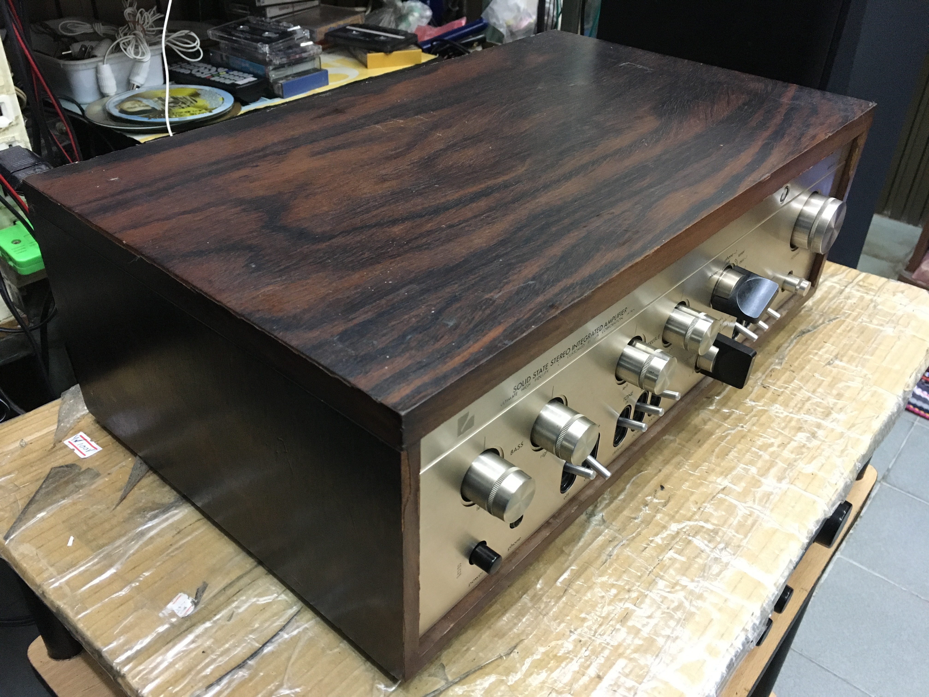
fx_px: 778
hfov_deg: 61.7
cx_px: 464
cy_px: 348
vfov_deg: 48.2
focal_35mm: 29
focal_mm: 4.15
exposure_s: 1/33
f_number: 2.2
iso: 250
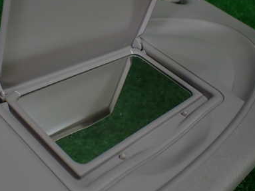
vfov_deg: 30.7
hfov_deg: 40.1
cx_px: 91
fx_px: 346
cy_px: 65
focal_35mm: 47
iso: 200
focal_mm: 5.4
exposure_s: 1/125
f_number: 2.3
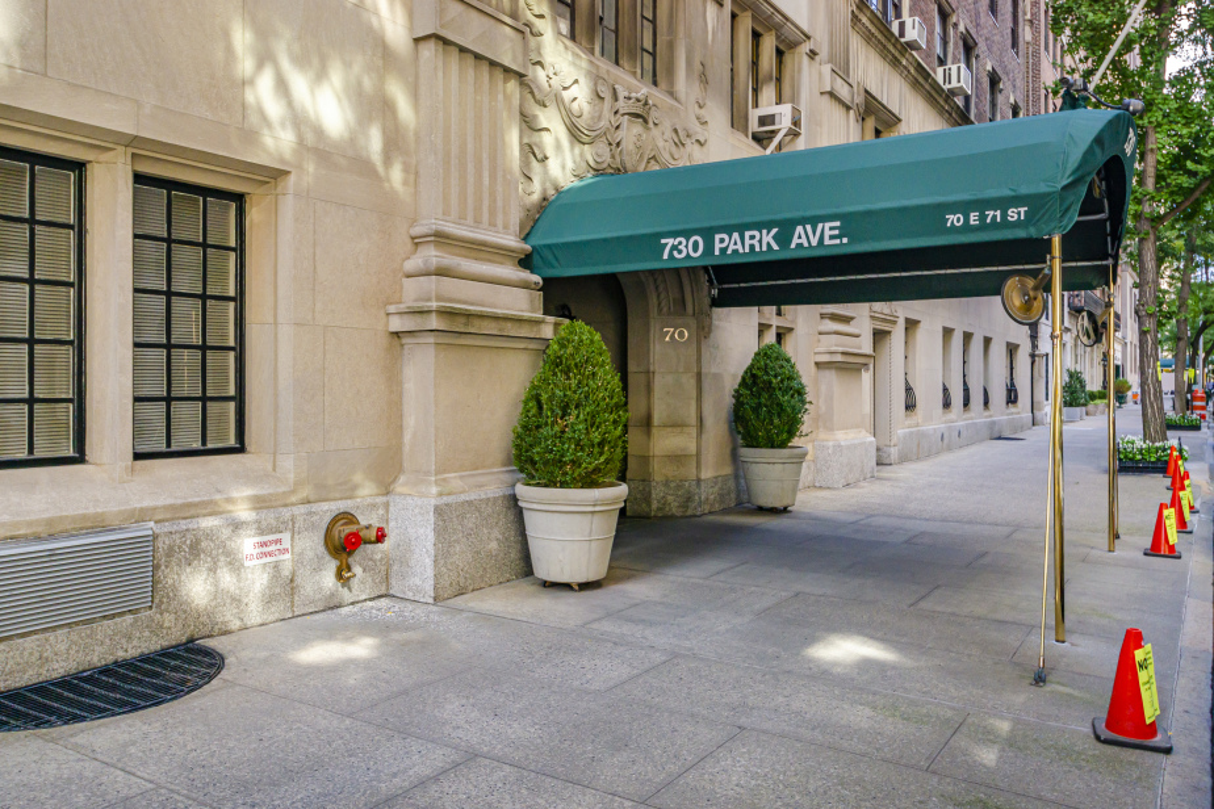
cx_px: 607
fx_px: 910
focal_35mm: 27
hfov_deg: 67.4
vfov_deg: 47.9
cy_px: 404
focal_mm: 18
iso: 100
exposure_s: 1/160
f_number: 9
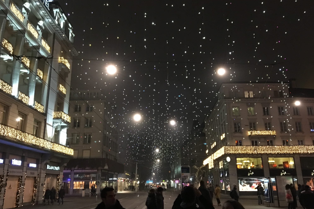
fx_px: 270
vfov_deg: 42.3
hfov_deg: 60.3
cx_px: 156
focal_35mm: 31
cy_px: 107
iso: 320
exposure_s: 1/17
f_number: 2.2
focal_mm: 4.15
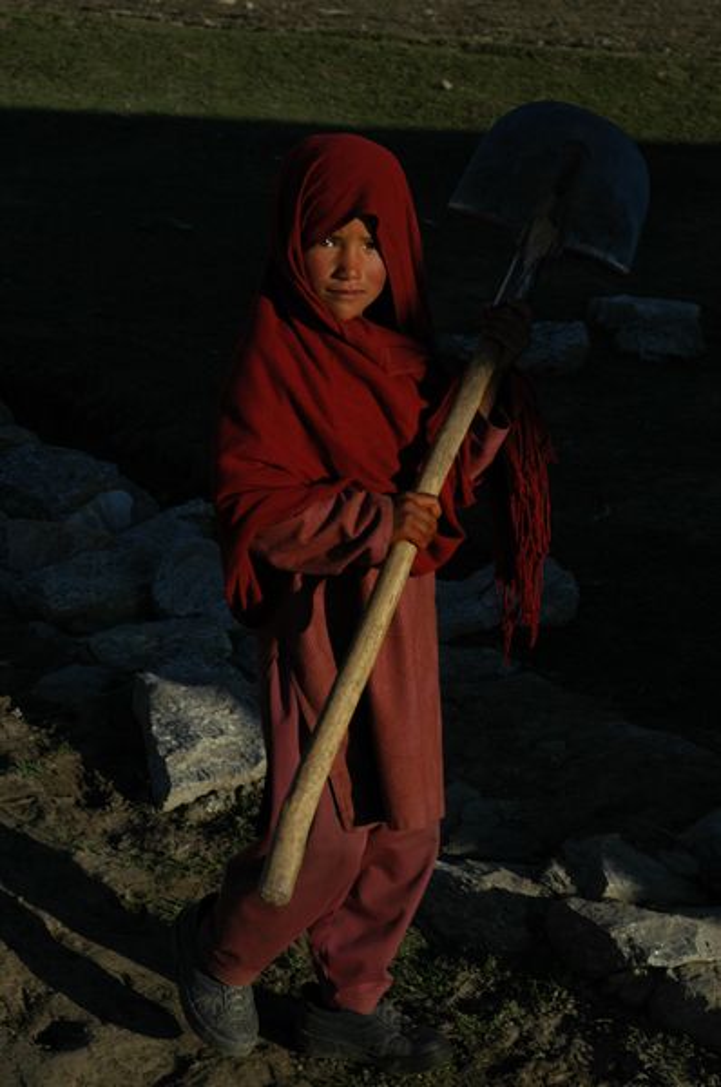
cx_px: 360
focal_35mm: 75
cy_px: 544
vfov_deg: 27.0
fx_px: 2261
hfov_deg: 18.1
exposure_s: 1/640
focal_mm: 50
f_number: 8
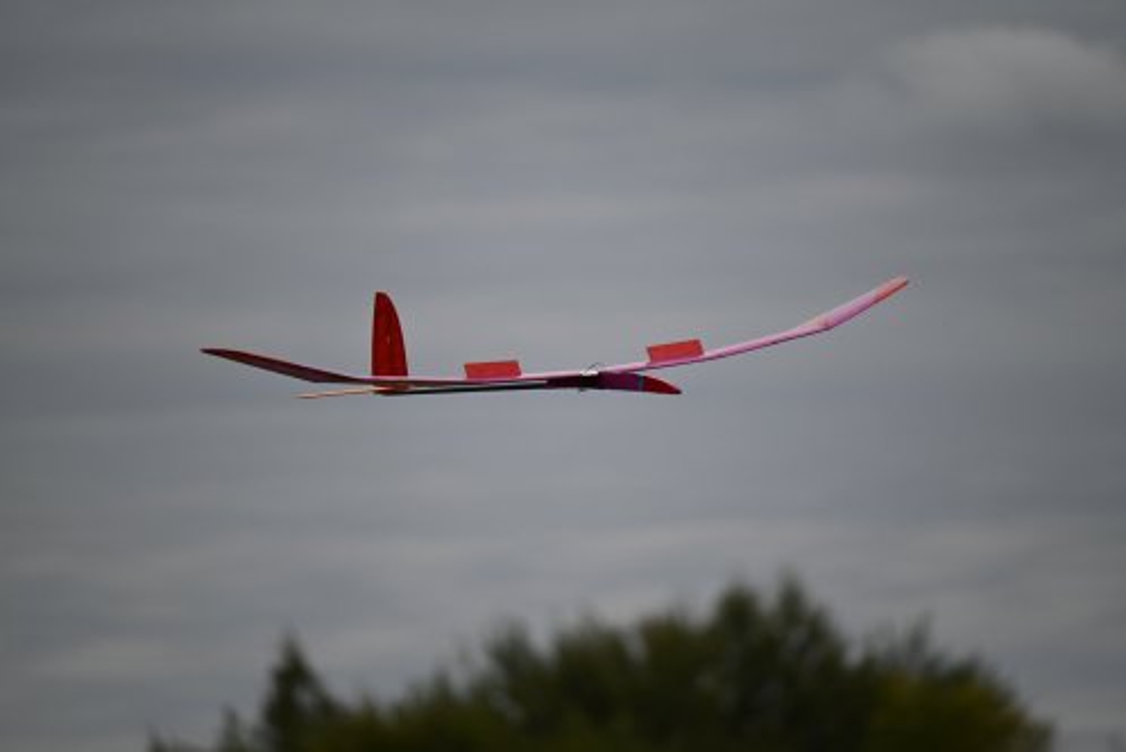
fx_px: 12518
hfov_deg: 5.2
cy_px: 376
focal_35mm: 400
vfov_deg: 3.4
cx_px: 563
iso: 640
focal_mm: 400
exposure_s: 1/2000
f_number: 6.3
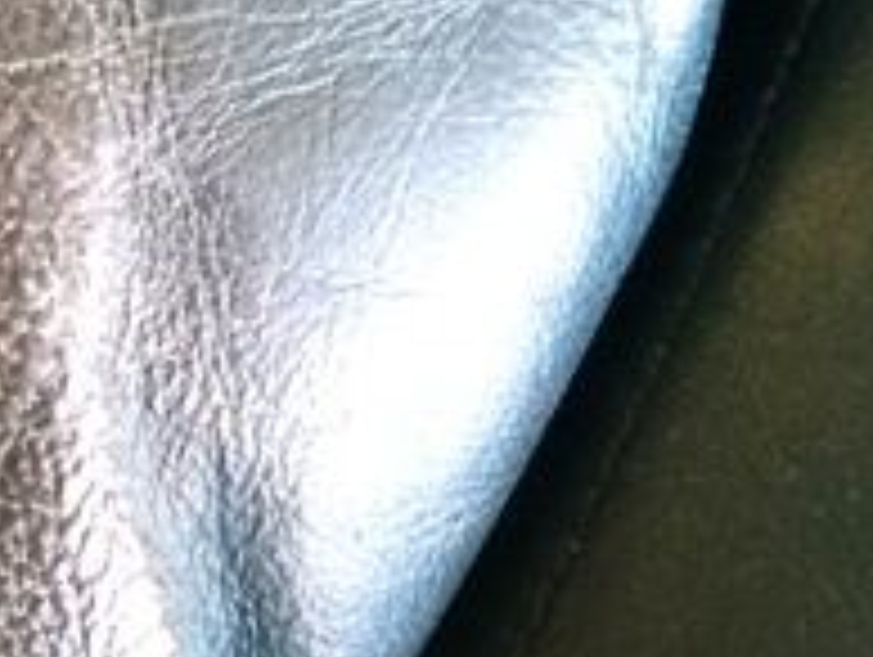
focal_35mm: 139
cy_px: -16
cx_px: -878
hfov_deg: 12.5
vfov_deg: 10.6
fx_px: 3510
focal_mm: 4.12
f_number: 2.2
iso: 250
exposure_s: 1/30
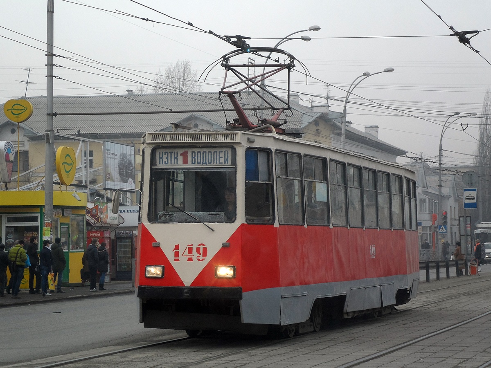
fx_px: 1560
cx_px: 246
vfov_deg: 13.5
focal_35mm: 110
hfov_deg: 17.9
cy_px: 184
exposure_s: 1/180
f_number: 5.7
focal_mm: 19.8
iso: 80
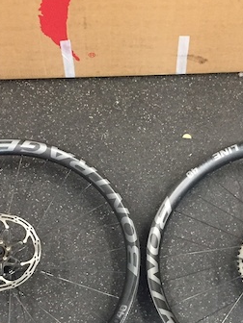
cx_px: 137
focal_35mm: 69
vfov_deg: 27.7
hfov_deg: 21.3
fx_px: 646
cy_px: 250
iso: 250
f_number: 2.2
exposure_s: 1/30
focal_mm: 4.15
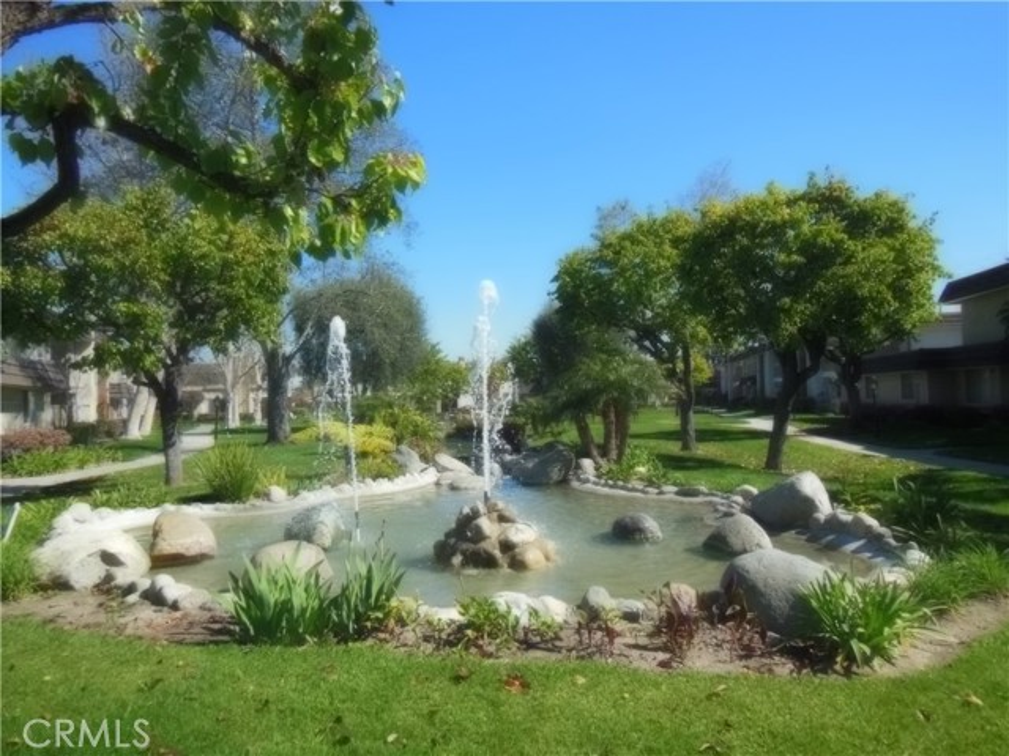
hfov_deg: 69.4
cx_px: 504
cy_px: 378
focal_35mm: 25
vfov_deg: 54.9
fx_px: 729
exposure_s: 1/1000
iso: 125
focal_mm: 4.5
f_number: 3.5
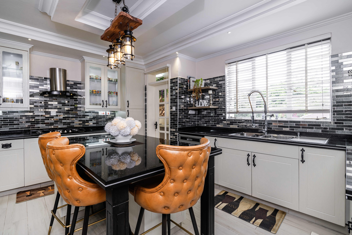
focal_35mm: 16
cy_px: 118
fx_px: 156
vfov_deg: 73.7
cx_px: 176
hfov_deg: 96.8
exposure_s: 1/8
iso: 50
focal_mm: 16
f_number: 8
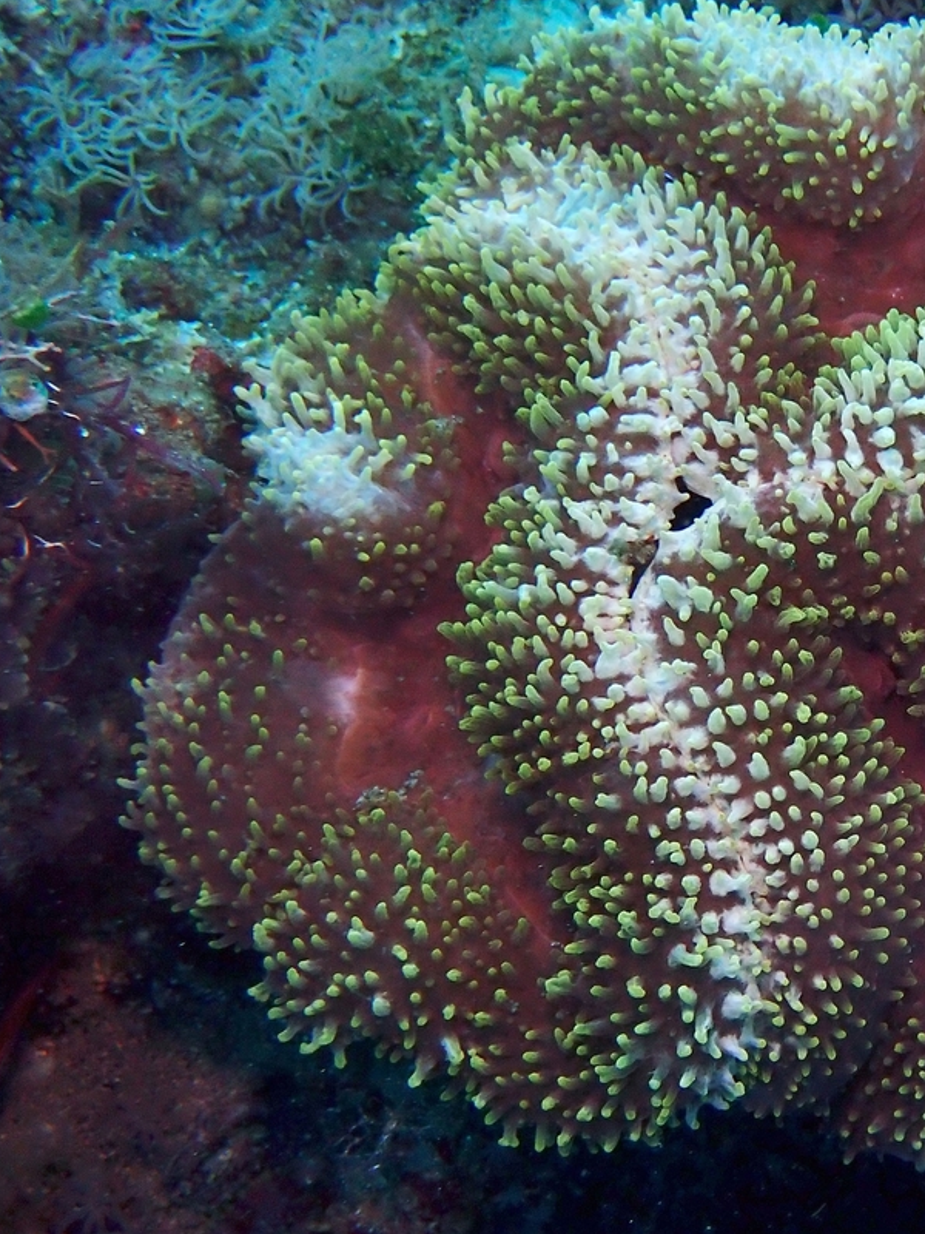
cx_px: 862
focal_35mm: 67
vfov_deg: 29.0
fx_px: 2387
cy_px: 592
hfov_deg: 21.4
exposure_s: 1/100
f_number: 4.5
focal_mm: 8.4
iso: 200
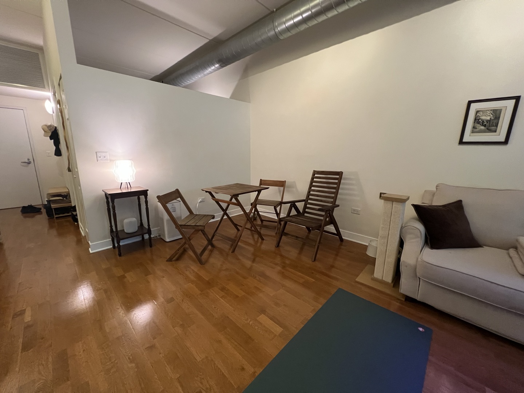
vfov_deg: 89.9
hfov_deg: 106.2
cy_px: 196
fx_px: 197
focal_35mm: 13
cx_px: 262
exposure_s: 1/41
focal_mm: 1.57
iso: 640
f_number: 1.8
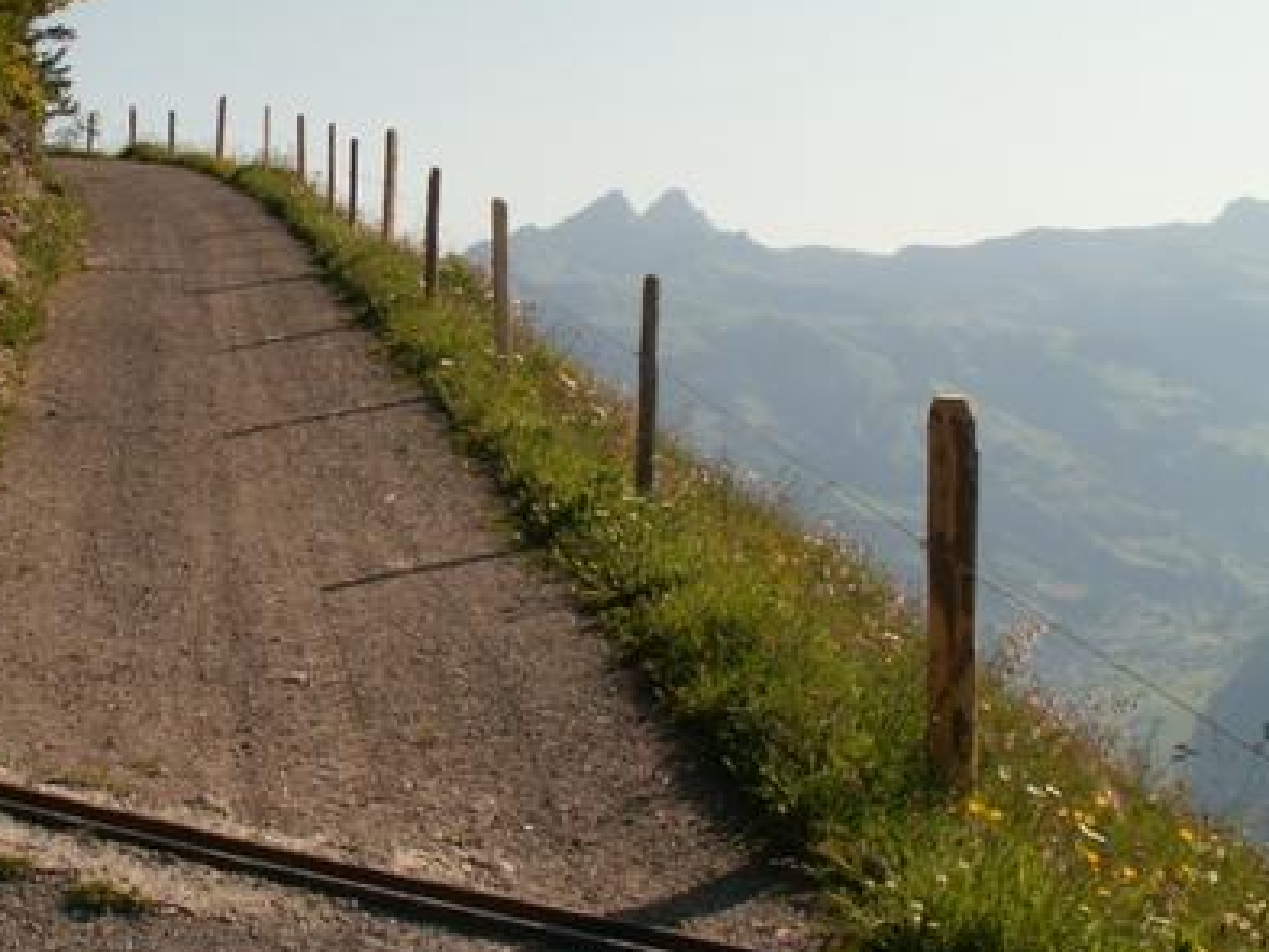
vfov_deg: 25.6
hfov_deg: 33.3
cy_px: 326
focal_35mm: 57
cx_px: 365
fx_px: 2090
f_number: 8
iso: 50
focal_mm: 5.86
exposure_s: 1/200
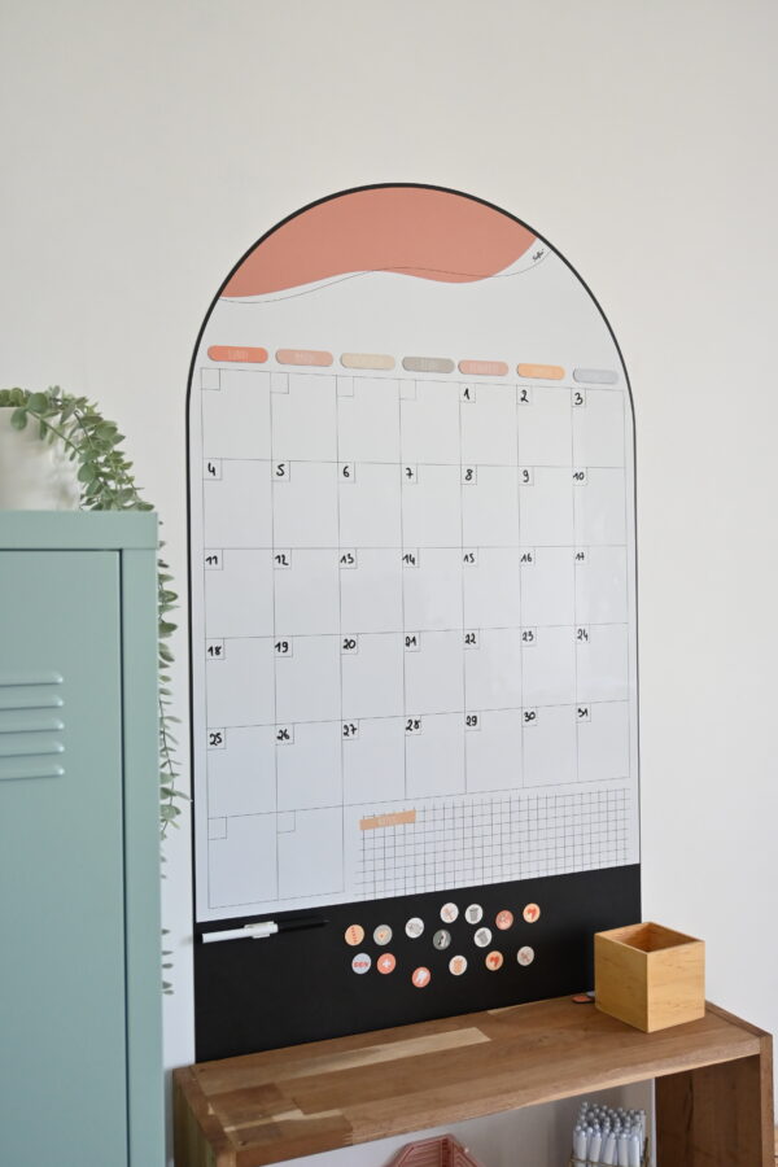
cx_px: 389
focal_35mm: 34
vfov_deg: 56.1
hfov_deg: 39.1
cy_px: 584
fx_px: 1094
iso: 800
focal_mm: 22.5
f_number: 4
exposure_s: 1/100
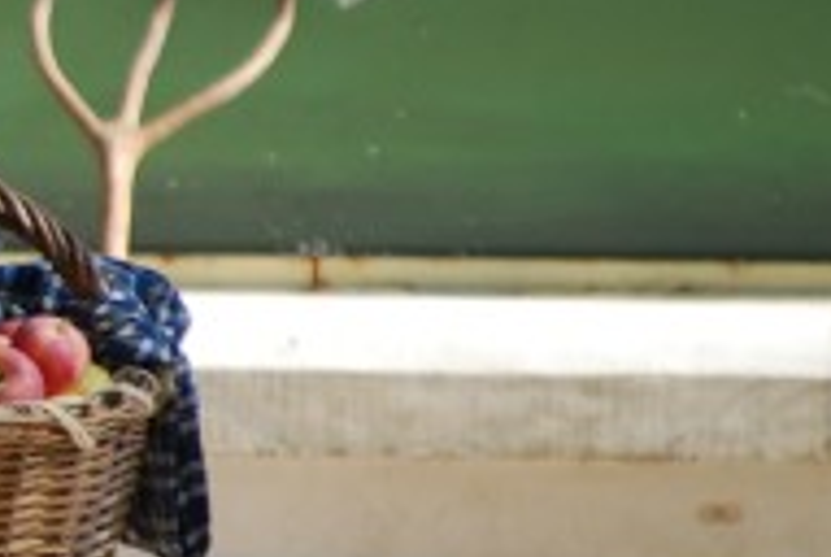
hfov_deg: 2.3
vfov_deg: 1.5
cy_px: 381
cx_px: -792
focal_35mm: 912
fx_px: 21087
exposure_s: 1/500
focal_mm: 145
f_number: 5.3
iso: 320
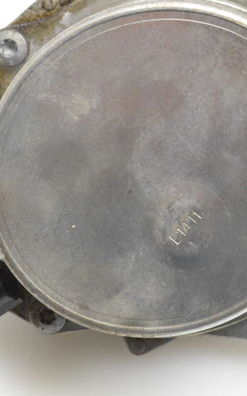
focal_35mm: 151
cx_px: 182
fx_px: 1626
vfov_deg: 13.9
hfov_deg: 8.7
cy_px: 161
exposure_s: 1/250
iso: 6400
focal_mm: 55
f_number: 8
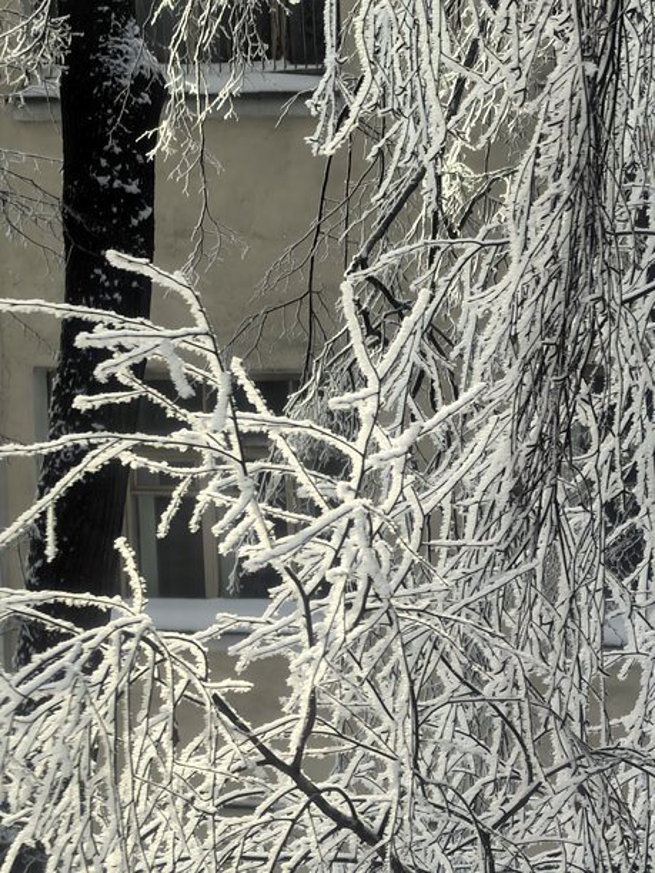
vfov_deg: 7.3
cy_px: 436
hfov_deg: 5.5
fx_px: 6812
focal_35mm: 270
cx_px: 328
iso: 50
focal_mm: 15
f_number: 2.1
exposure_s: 1/399
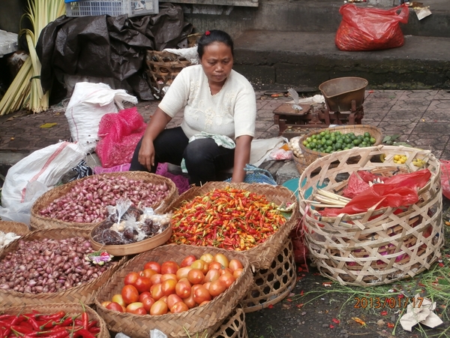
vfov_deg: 25.7
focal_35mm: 57
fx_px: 741
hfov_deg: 33.8
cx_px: 225
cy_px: 169
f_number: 4.5
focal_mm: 10.11
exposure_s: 1/80
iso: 100
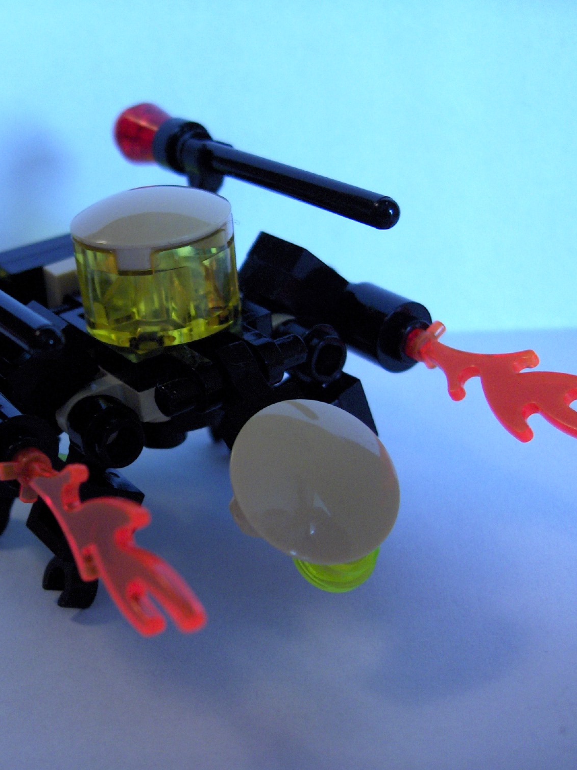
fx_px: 1178
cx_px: 147
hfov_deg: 27.2
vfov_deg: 36.2
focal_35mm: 53
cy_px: 389
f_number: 2.8
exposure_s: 1/14.3
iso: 200
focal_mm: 8
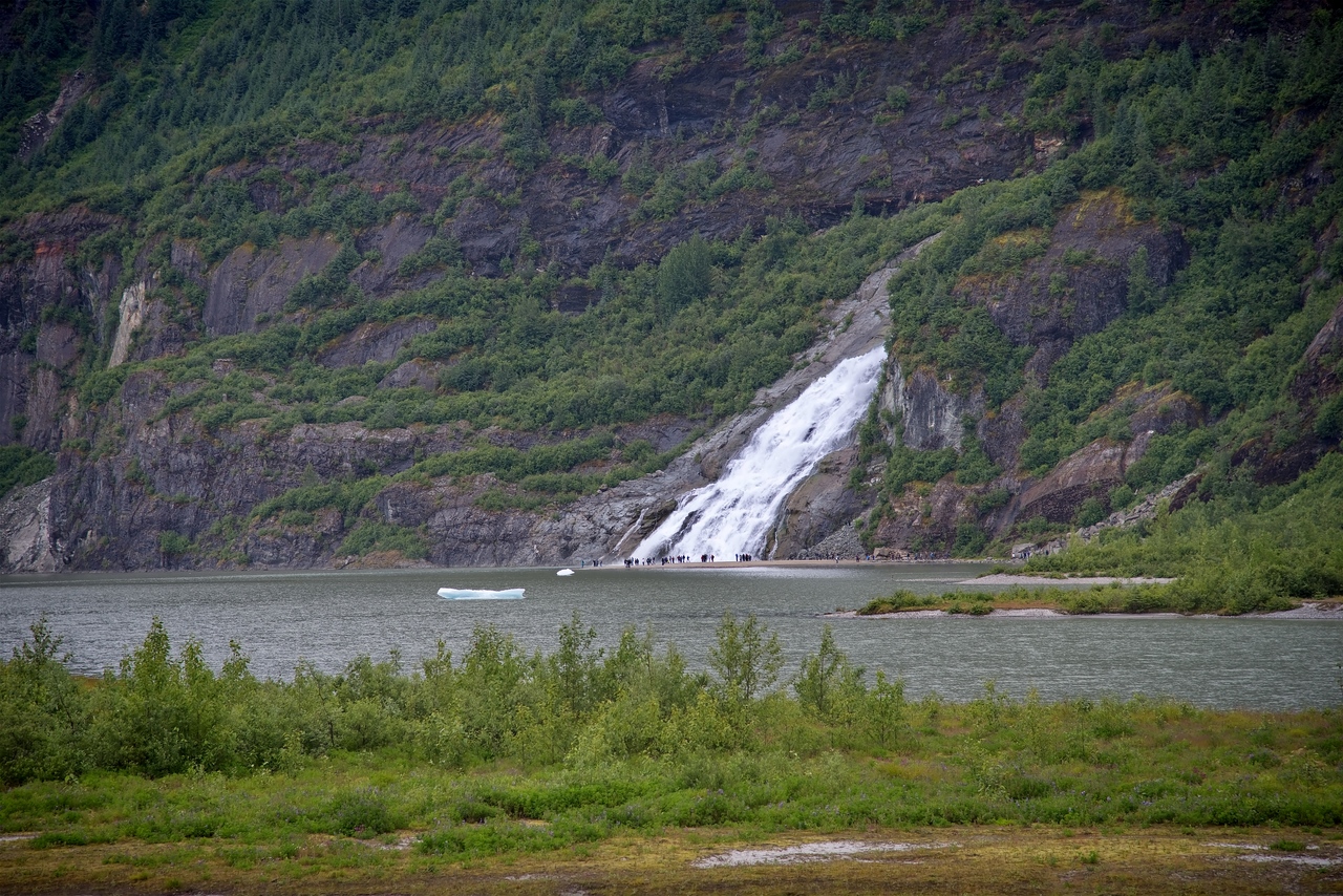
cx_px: 672
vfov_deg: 11.4
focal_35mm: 120
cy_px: 448
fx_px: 4477
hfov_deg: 17.1
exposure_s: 1/250
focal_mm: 120
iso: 100
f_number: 5
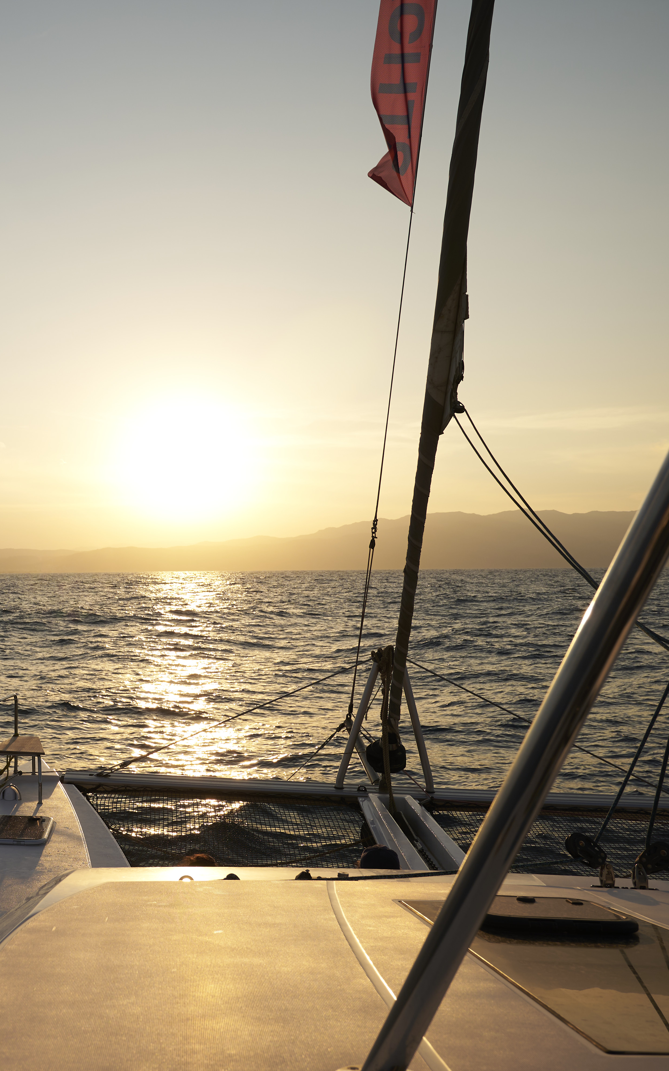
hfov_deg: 32.7
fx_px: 1079
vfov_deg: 52.7
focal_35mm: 37
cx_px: 65
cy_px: 537
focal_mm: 24
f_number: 6.3
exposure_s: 1/500
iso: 100
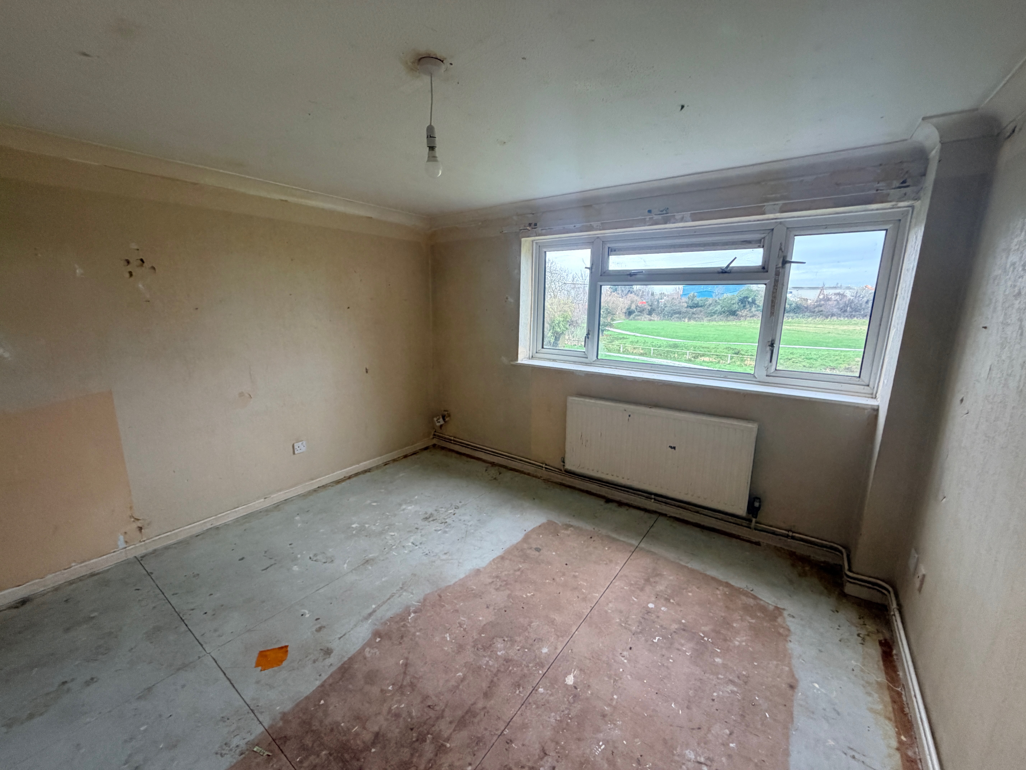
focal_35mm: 14
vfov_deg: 85.7
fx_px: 415
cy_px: 385
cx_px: 513
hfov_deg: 102.1
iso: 320
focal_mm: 2.22
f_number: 2.2
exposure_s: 1/119
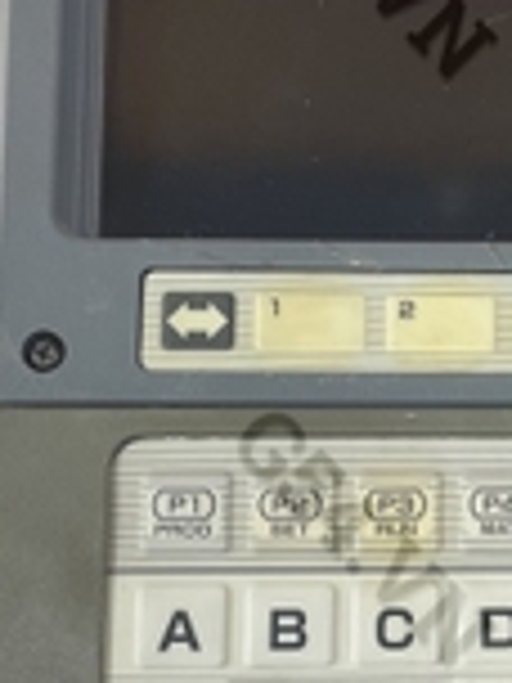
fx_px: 1617
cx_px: 575
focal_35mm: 82
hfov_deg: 17.3
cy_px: 494
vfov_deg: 23.6
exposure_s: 1/100
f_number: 1.6
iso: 100
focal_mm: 4.2
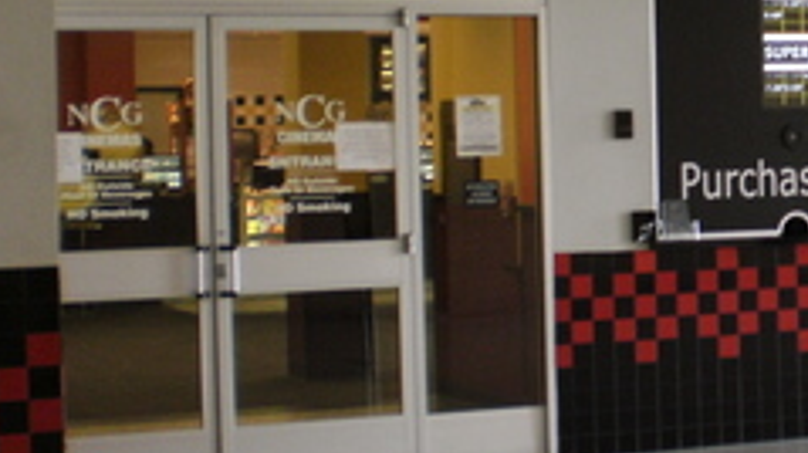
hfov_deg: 18.4
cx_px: 926
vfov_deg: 10.9
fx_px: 2376
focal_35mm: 111
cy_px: 125
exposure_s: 1/30
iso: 125
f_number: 3.1
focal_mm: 6.3
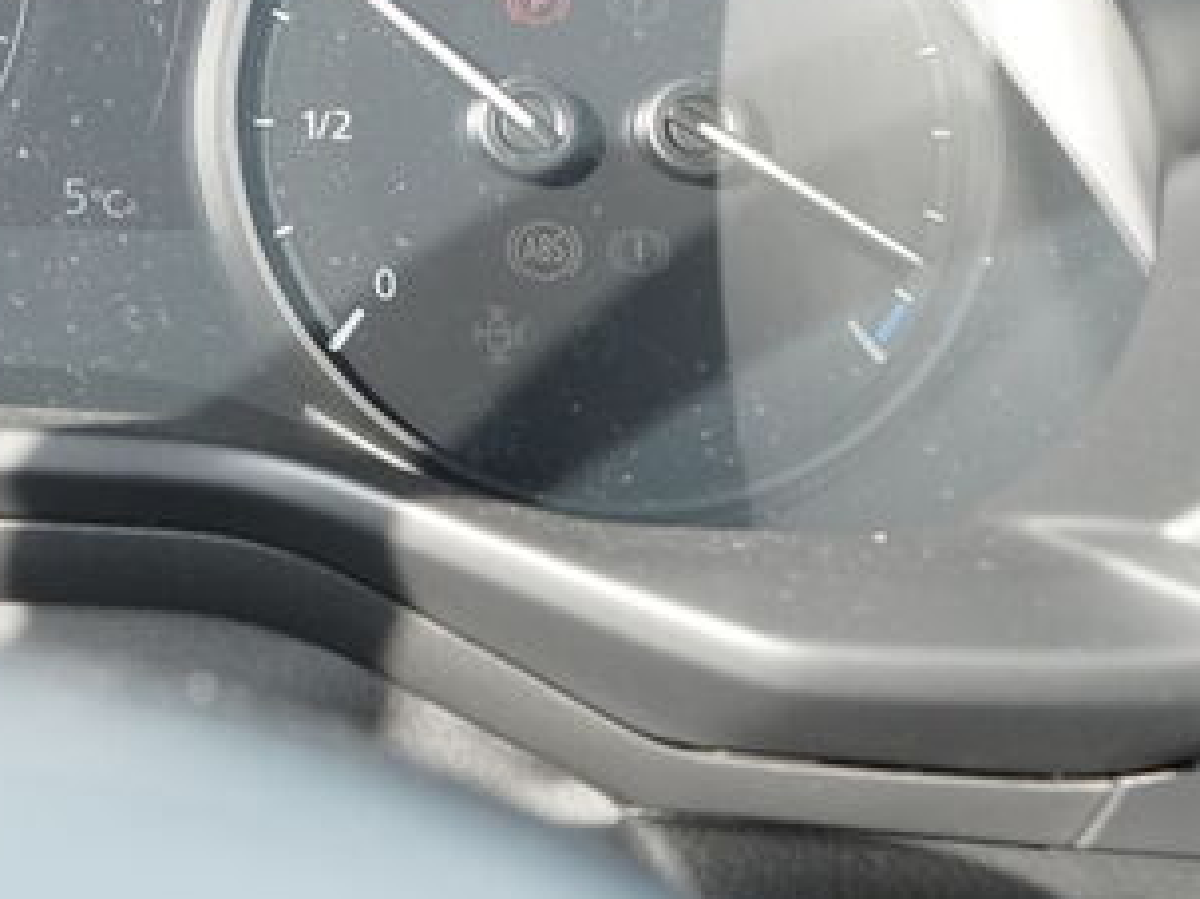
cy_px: -139
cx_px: -384
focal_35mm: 92
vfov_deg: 15.5
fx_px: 3188
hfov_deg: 19.6
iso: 3200
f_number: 8
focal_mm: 35
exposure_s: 1/400
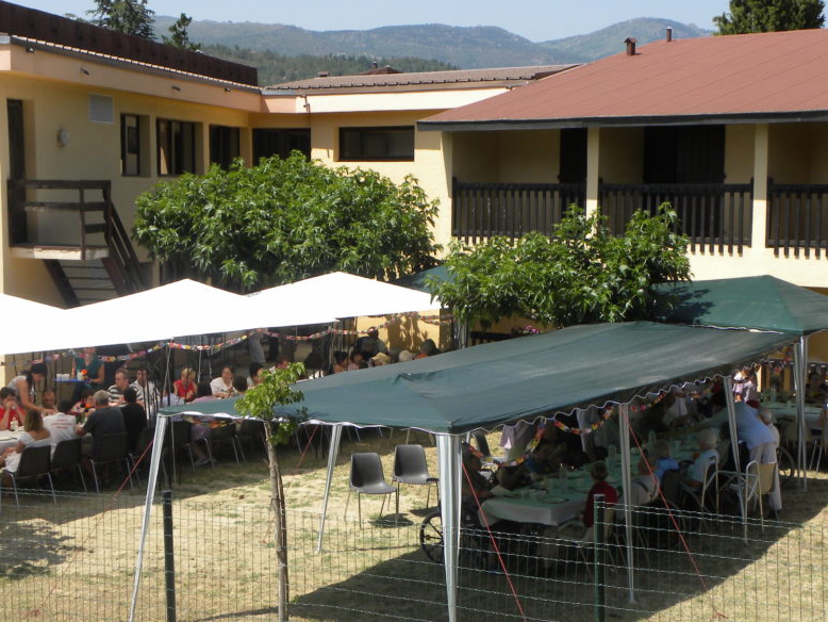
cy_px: 340
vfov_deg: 22.6
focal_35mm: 65
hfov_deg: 29.8
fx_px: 1555
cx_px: 434
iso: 64
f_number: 5
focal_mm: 8.2
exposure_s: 1/270
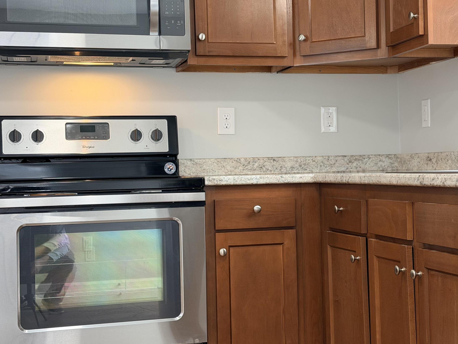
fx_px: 887
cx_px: 297
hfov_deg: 28.8
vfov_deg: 21.9
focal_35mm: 67
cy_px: 163
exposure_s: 1/60
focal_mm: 6.76
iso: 100
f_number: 1.78
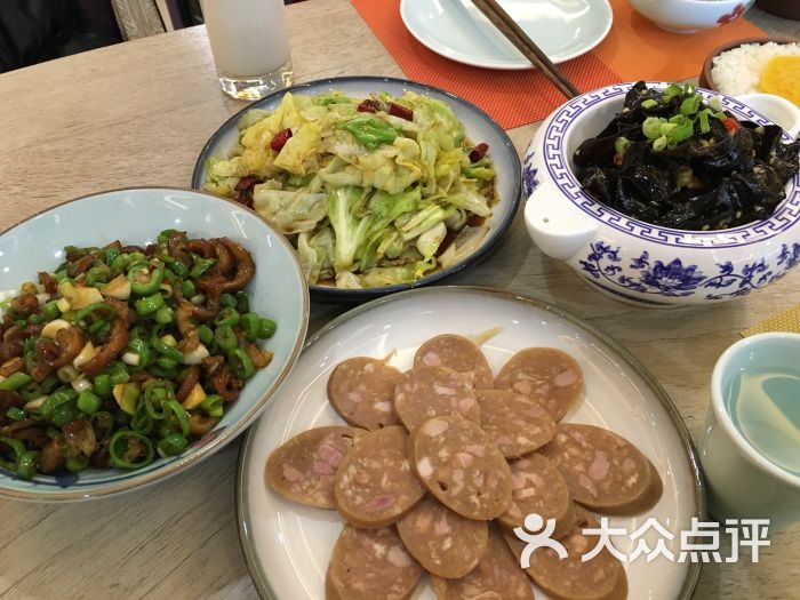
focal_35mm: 29
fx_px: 670
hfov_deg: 61.7
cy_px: 300
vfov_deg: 48.2
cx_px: 400
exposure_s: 1/33
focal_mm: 4.15
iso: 160
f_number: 2.2
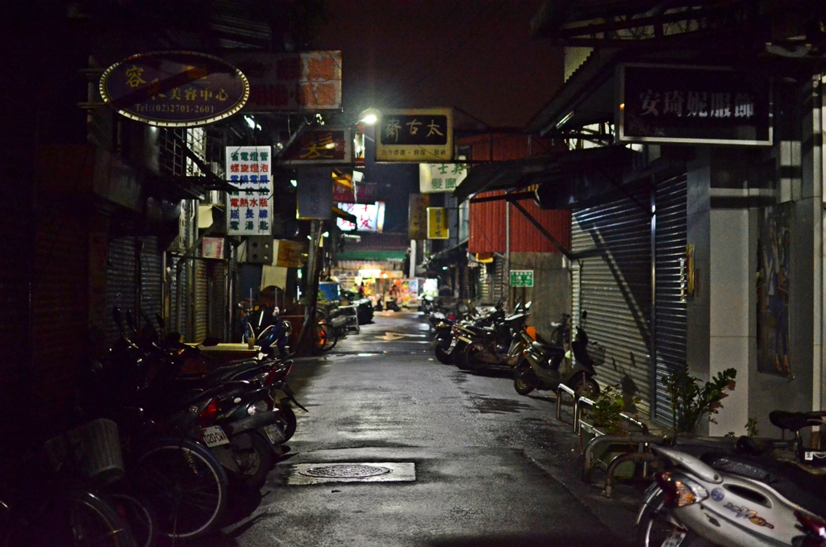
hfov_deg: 37.9
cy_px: 274
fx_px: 1202
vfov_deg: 25.6
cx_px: 413
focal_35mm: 52
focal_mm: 35
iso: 3600
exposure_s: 1/400
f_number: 1.8
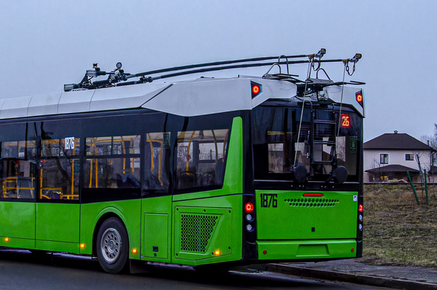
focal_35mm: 92
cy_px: 103
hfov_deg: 22.1
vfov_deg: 14.8
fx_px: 1114
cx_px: 161
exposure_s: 1/40
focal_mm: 26
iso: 1000
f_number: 6.3
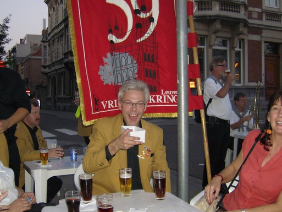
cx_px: 142
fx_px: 342
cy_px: 113
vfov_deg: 34.4
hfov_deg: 44.8
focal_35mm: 42
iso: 200
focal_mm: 6
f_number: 2.8
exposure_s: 1/60
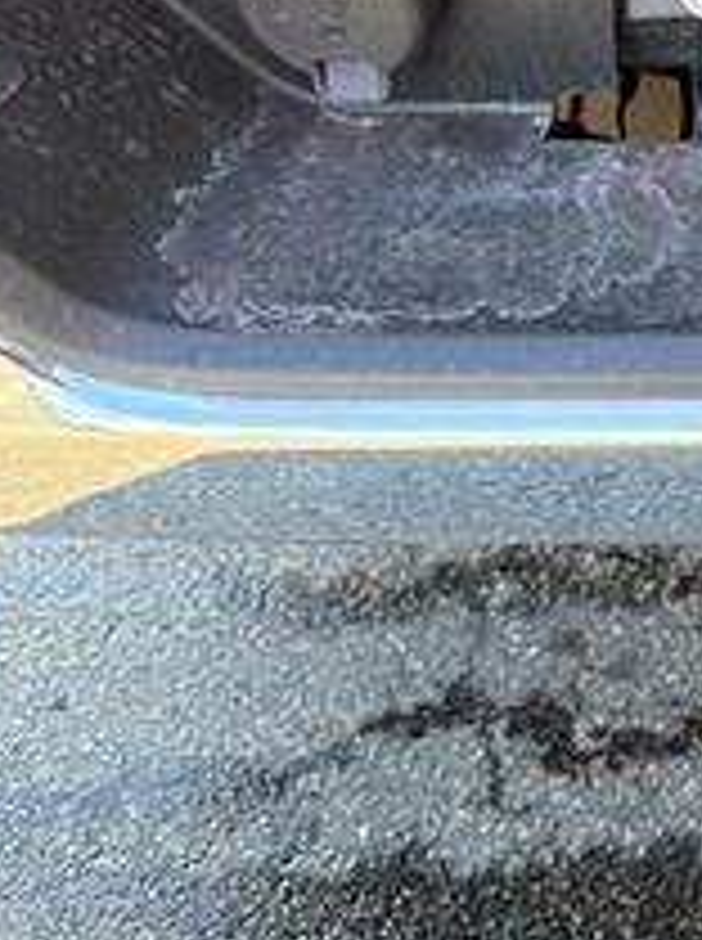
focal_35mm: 58
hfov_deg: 21.6
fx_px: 1573
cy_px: 247
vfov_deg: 32.7
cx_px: 1012
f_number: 1.78
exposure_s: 1/228
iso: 160
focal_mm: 6.76
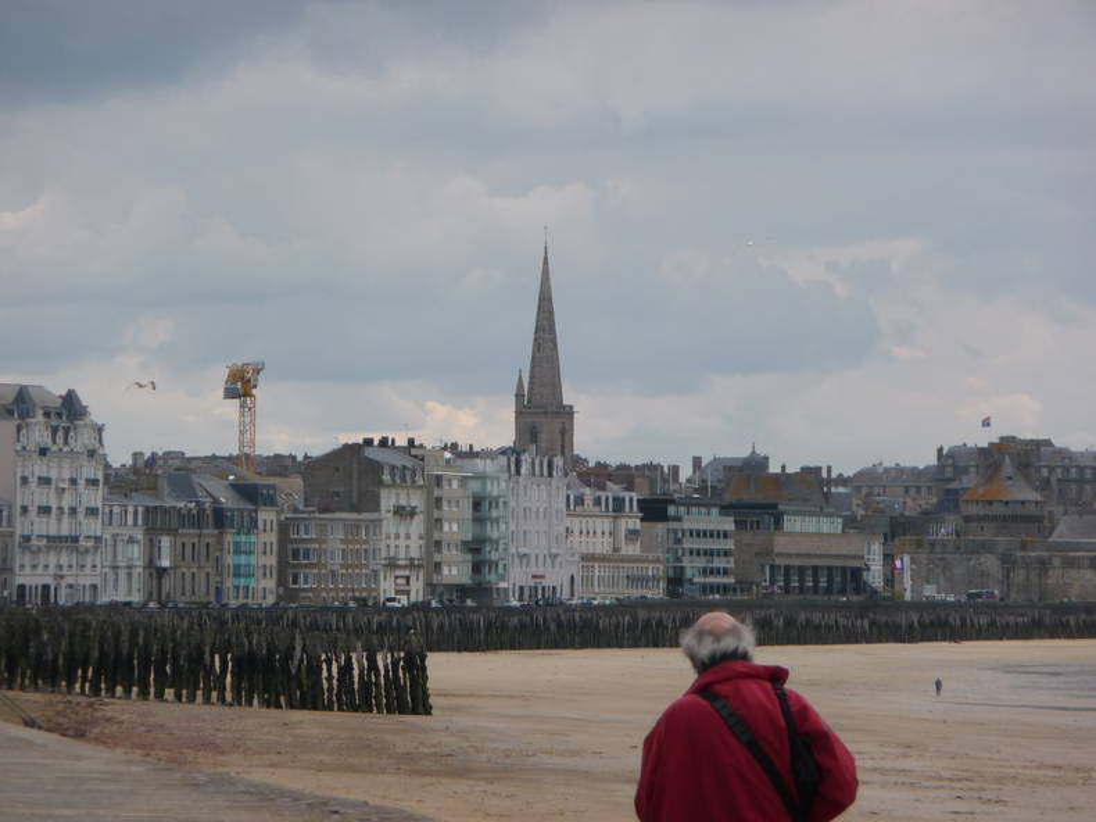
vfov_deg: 5.6
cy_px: 411
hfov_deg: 7.5
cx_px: 548
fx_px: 8356
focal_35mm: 264
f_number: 4.9
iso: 100
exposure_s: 1/500
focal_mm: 45.4
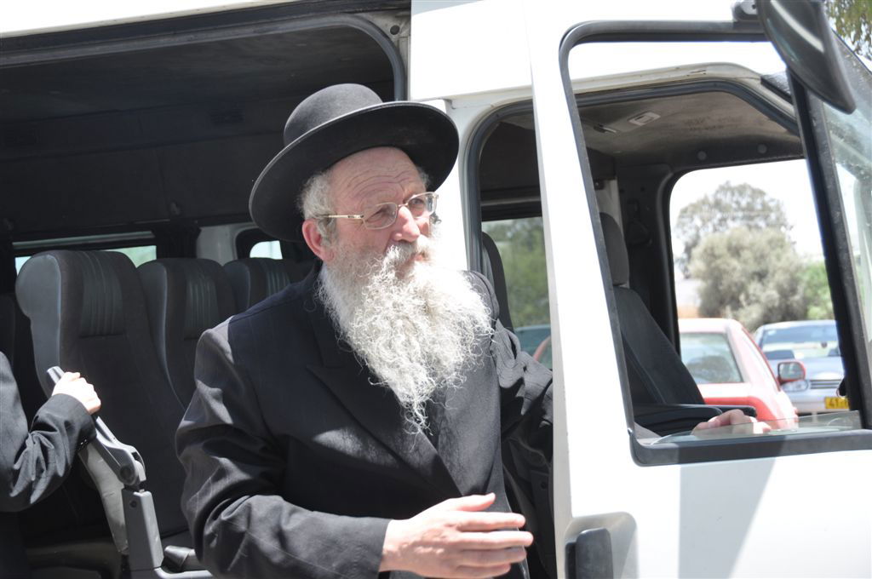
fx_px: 1669
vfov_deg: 19.7
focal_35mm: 69
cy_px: 290
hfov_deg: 29.3
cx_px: 436
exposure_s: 1/200
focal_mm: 46
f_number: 7.1
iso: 200
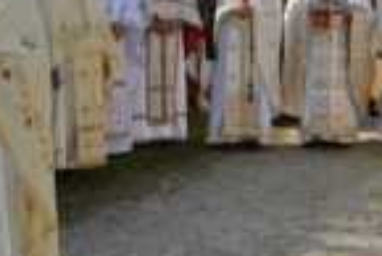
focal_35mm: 93
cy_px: 102
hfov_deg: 21.9
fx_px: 988
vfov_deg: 14.7
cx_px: 205
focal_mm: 18
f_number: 7.1
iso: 100
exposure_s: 1/200
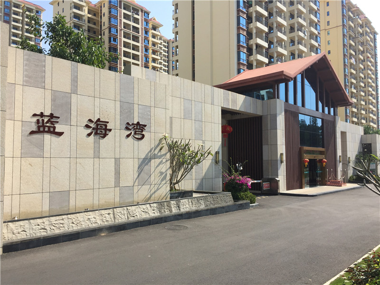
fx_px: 318
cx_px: 190
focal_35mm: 29
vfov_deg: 48.2
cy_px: 142
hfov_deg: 61.7
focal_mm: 4.15
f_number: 2.2
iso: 32
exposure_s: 1/1799
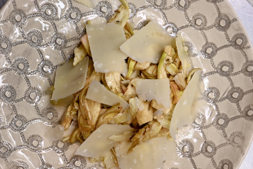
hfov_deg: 39.6
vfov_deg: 27.0
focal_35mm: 50
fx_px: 351
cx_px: 126
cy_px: 84
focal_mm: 50
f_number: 4.5
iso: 800
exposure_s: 1/80
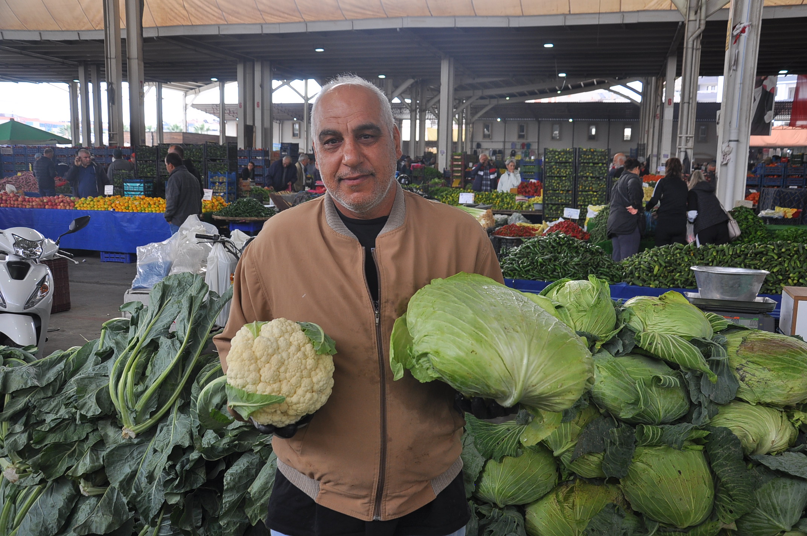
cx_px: 404
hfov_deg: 57.3
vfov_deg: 39.9
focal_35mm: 33
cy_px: 268
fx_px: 739
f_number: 5
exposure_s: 1/100
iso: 200
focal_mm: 22
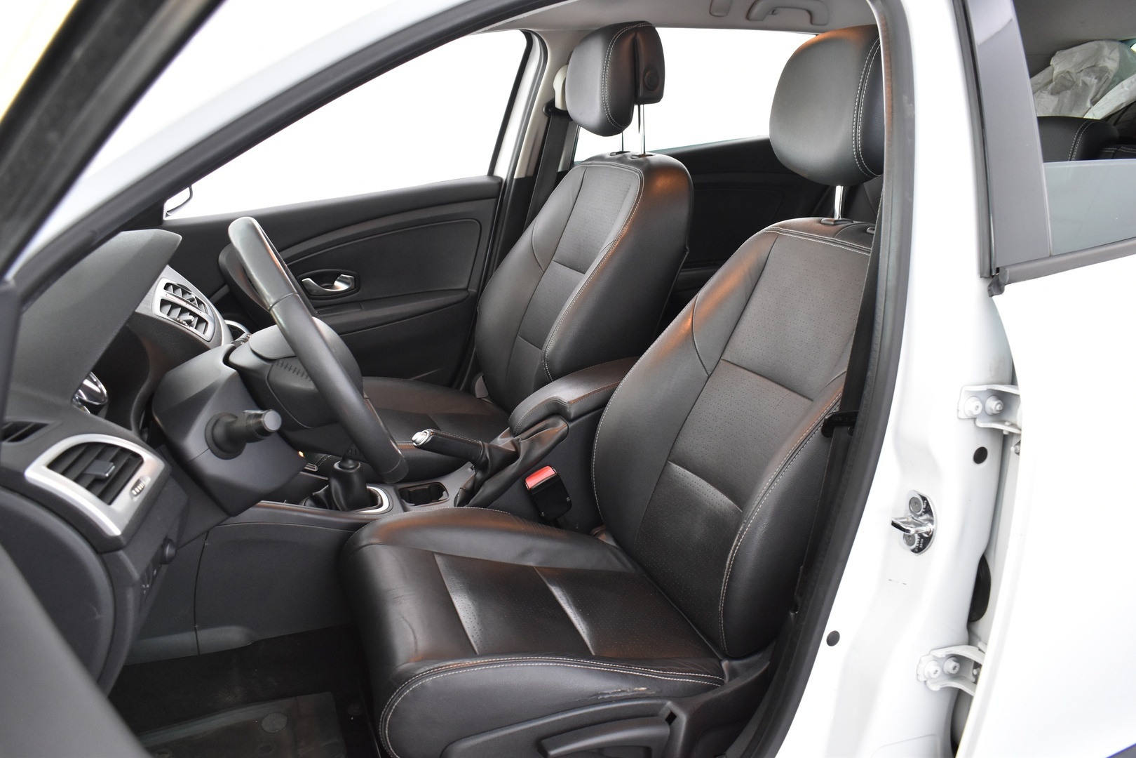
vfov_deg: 43.6
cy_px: 379
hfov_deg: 61.9
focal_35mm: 30
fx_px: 947
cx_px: 568
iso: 1250
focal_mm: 20
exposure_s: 1/10
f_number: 5.6
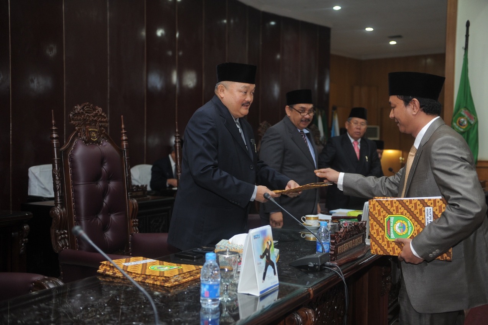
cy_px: 162
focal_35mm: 40
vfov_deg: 33.4
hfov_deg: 48.5
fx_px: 542
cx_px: 244
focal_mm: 40
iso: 1000
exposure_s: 1/125
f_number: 2.8
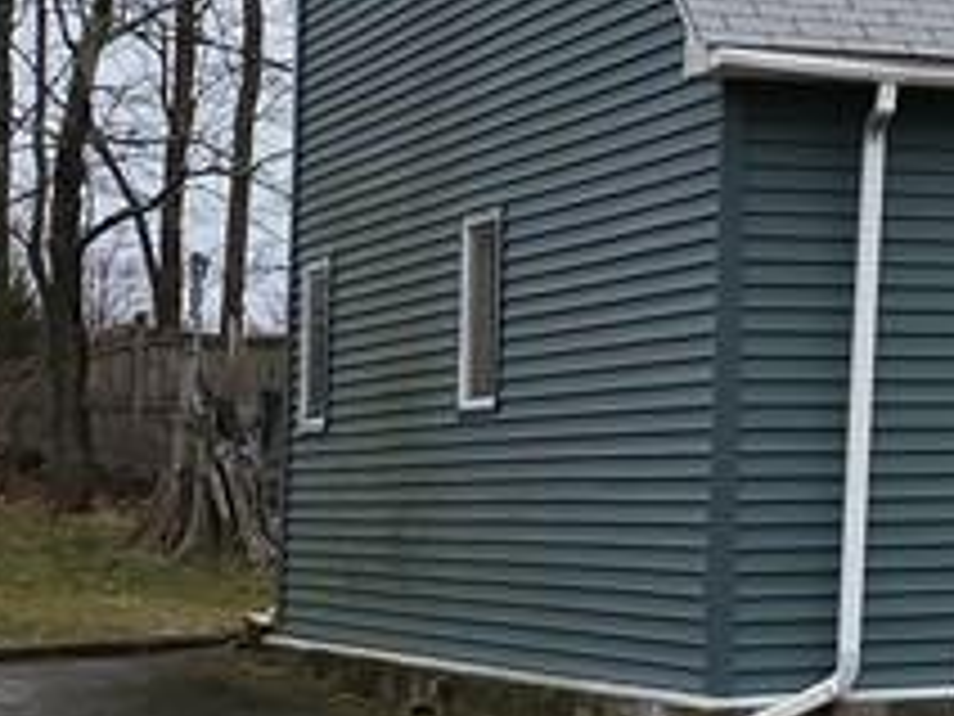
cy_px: 104
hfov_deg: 15.3
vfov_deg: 12.7
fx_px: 3197
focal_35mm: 116
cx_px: 1552
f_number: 1.8
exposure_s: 1/1636
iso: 40
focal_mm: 5
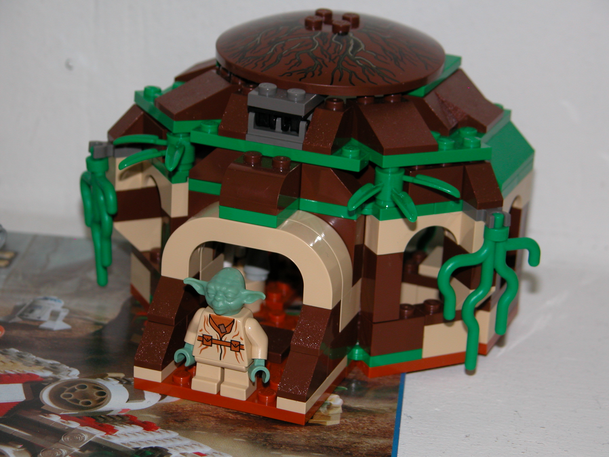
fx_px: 1865
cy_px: 228
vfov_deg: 14.0
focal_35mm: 106
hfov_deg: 18.5
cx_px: 304
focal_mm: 27.3
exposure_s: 1/125
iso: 100
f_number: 3.7
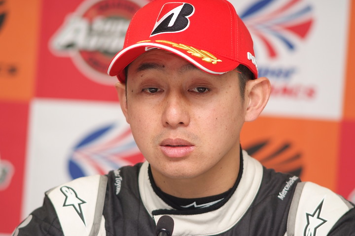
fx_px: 2662
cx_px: 178
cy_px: 118
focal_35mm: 270
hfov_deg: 7.6
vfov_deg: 5.1
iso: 400
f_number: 2.8
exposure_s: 1/250
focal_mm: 180
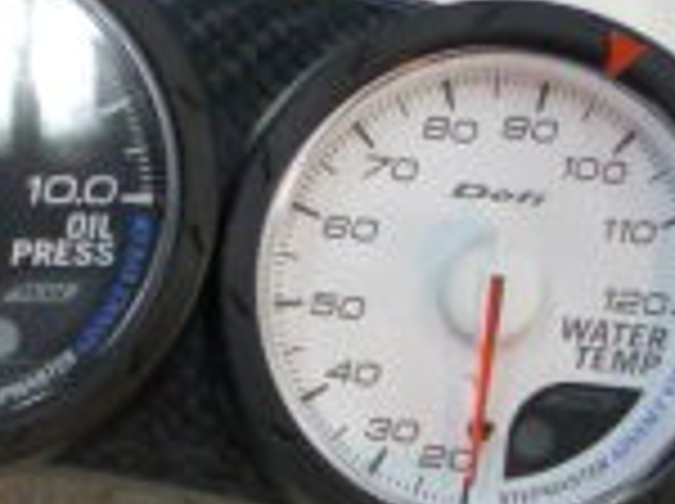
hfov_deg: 13.7
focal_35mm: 141
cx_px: -104
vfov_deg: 10.1
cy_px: 765
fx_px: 2745
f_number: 2.8
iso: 250
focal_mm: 5.5
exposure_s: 1/30
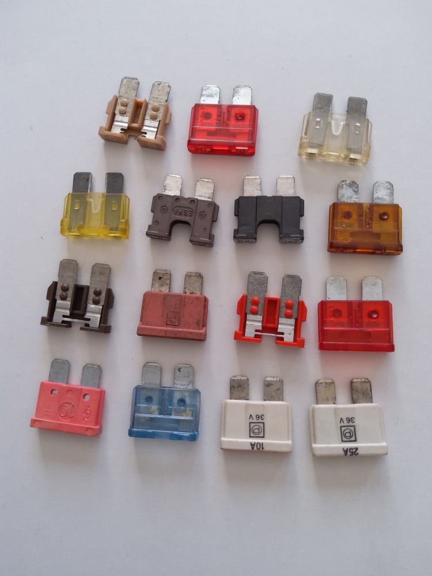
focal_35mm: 26
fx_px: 433
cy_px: 288
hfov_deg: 53.1
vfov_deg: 67.3
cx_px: 216
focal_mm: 3.08
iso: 200
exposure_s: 1/50
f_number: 2
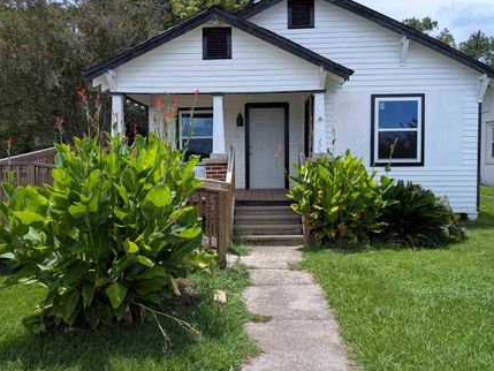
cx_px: 230
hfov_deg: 63.4
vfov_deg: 49.8
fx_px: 400
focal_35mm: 28
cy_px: 182
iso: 28
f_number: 1.7
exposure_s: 1/2096
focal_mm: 4.53
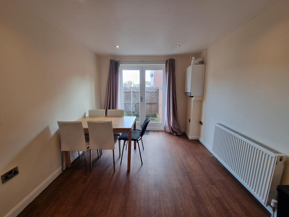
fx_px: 109
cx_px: 144
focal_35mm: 13
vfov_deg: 89.9
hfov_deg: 106.2
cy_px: 108
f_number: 2.2
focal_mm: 2.2
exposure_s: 1/50
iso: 80
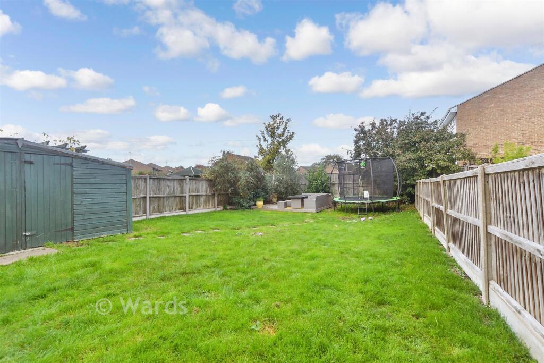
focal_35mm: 15
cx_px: 272
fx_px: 227
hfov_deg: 100.4
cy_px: 182
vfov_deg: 77.3
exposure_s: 1/60
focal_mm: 10
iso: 160
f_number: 8
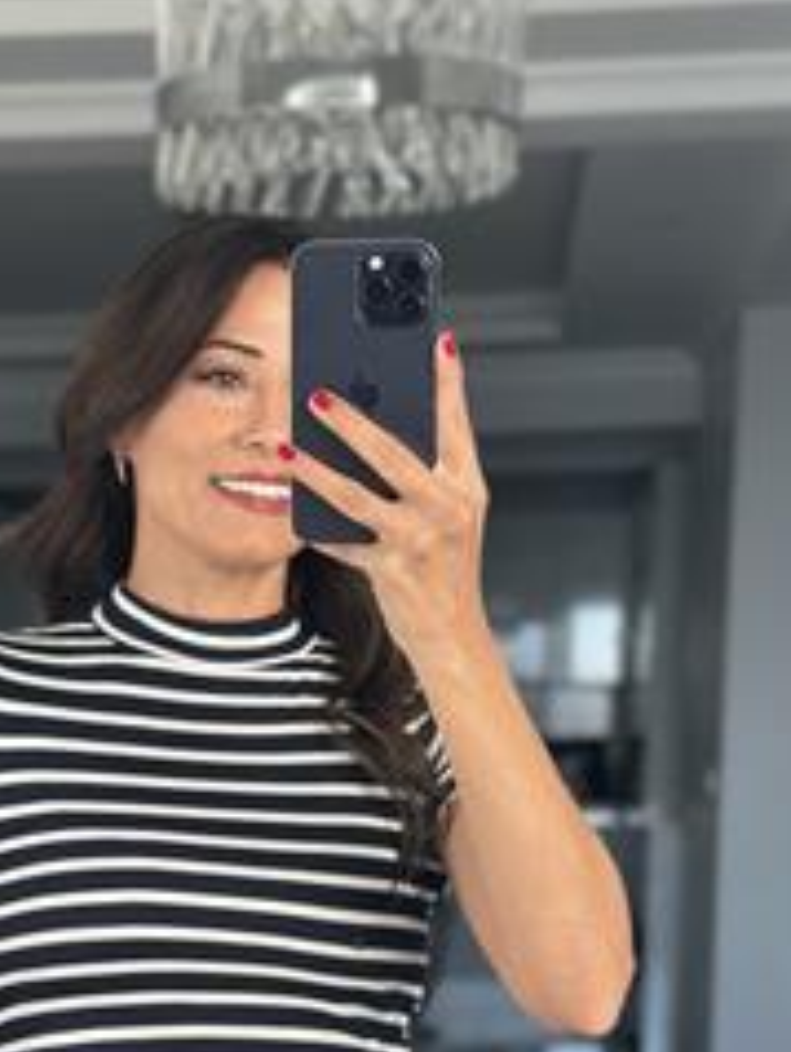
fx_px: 3102
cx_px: 199
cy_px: 862
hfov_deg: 14.5
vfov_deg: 19.0
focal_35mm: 102
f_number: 1.78
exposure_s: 1/199
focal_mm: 6.86
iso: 80
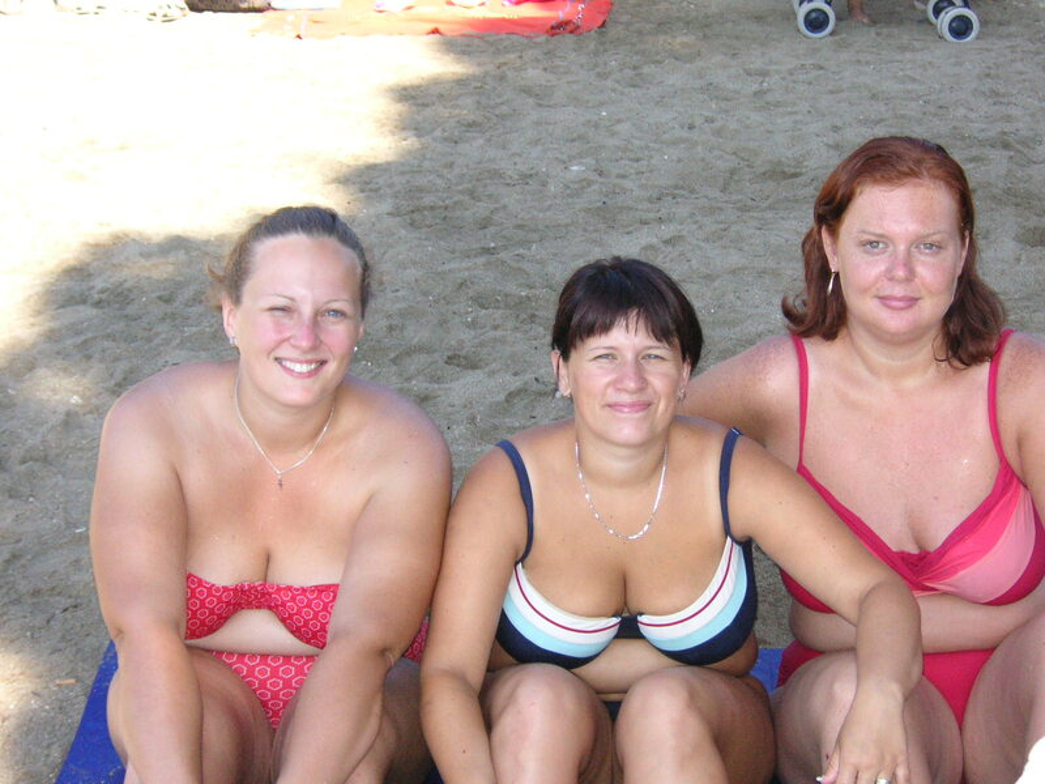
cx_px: 522
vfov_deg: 22.3
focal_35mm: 66
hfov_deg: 29.4
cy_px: 392
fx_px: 1992
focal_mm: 11
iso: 160
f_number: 4
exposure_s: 1/500
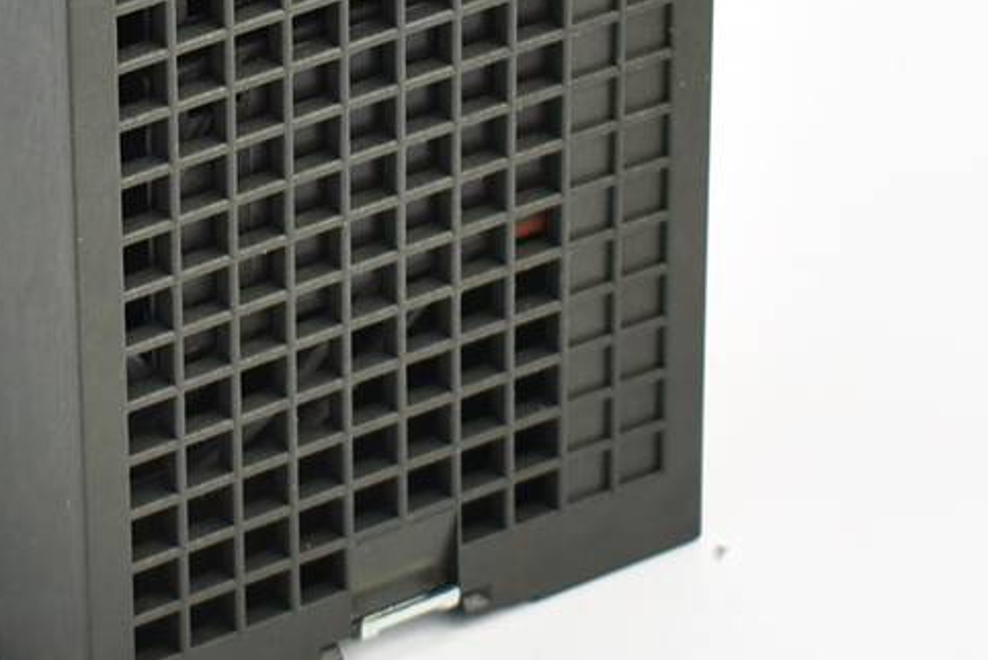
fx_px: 6460
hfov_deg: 8.7
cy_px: -135
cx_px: 283
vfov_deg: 5.8
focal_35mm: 235
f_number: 4.5
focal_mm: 35
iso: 100
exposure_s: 1/20
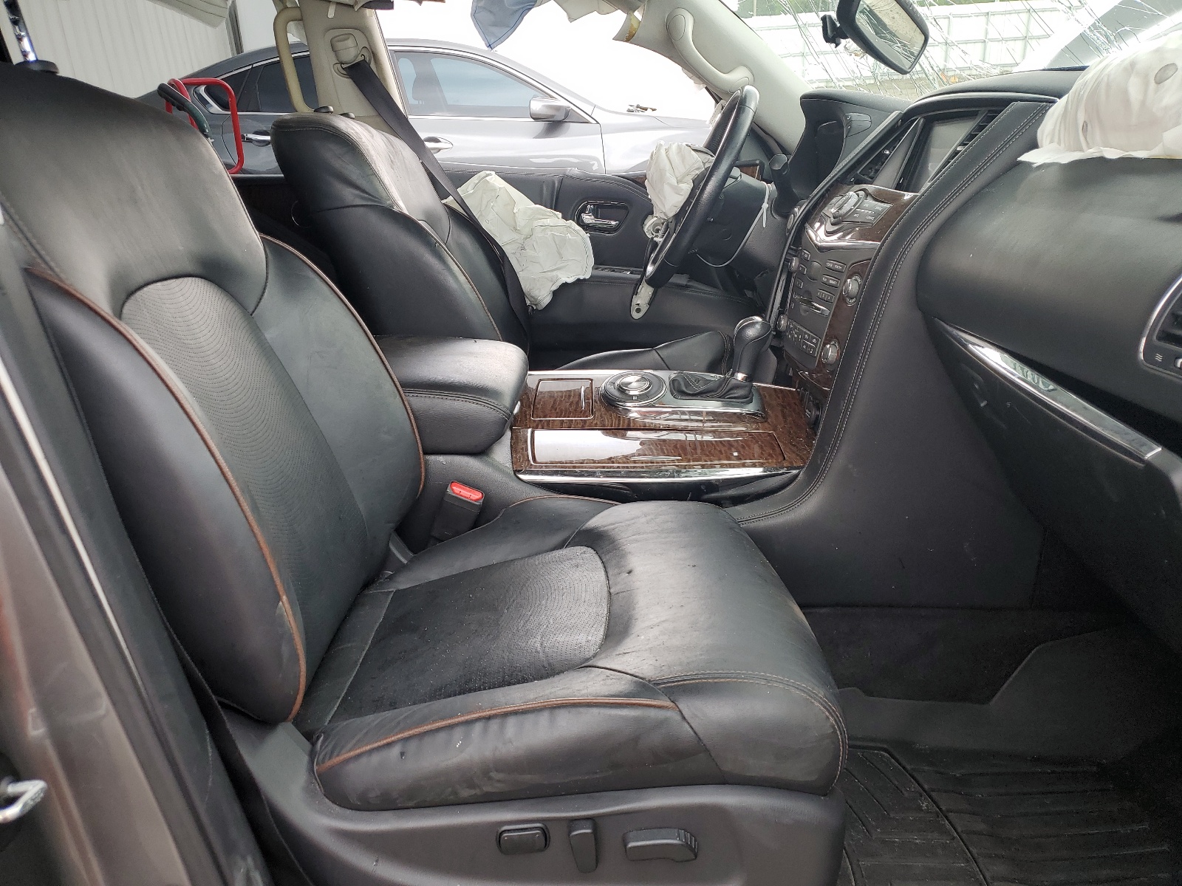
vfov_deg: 53.1
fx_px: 888
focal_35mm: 26
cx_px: 591
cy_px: 443
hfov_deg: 67.3
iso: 50
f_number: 1.5
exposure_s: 1/152
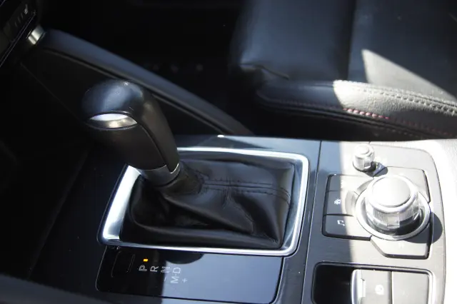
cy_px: 152
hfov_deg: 46.4
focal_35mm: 42
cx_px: 228
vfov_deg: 31.9
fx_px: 533
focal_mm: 28
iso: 160
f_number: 4.5
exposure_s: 1/60
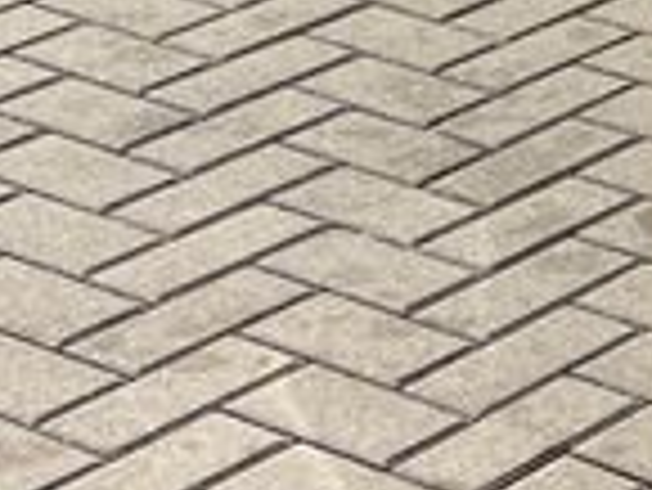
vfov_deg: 7.8
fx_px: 3469
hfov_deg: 9.3
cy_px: -369
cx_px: 1718
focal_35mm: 184
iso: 50
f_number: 1.6
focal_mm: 5.1
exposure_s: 1/1497
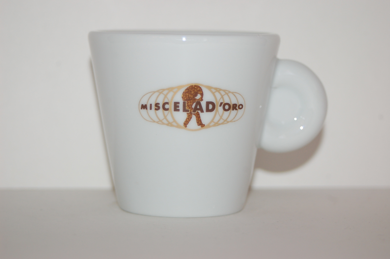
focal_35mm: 120
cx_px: 195
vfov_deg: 11.4
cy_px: 130
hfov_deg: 17.1
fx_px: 1299
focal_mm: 80
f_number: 5.6
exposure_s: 1/60
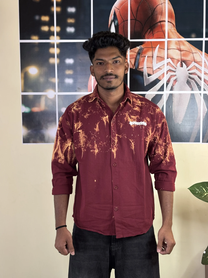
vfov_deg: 36.8
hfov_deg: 28.0
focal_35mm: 52
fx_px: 417
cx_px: 104
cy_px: 139
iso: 125
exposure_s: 1/33
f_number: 1.6
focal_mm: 5.96
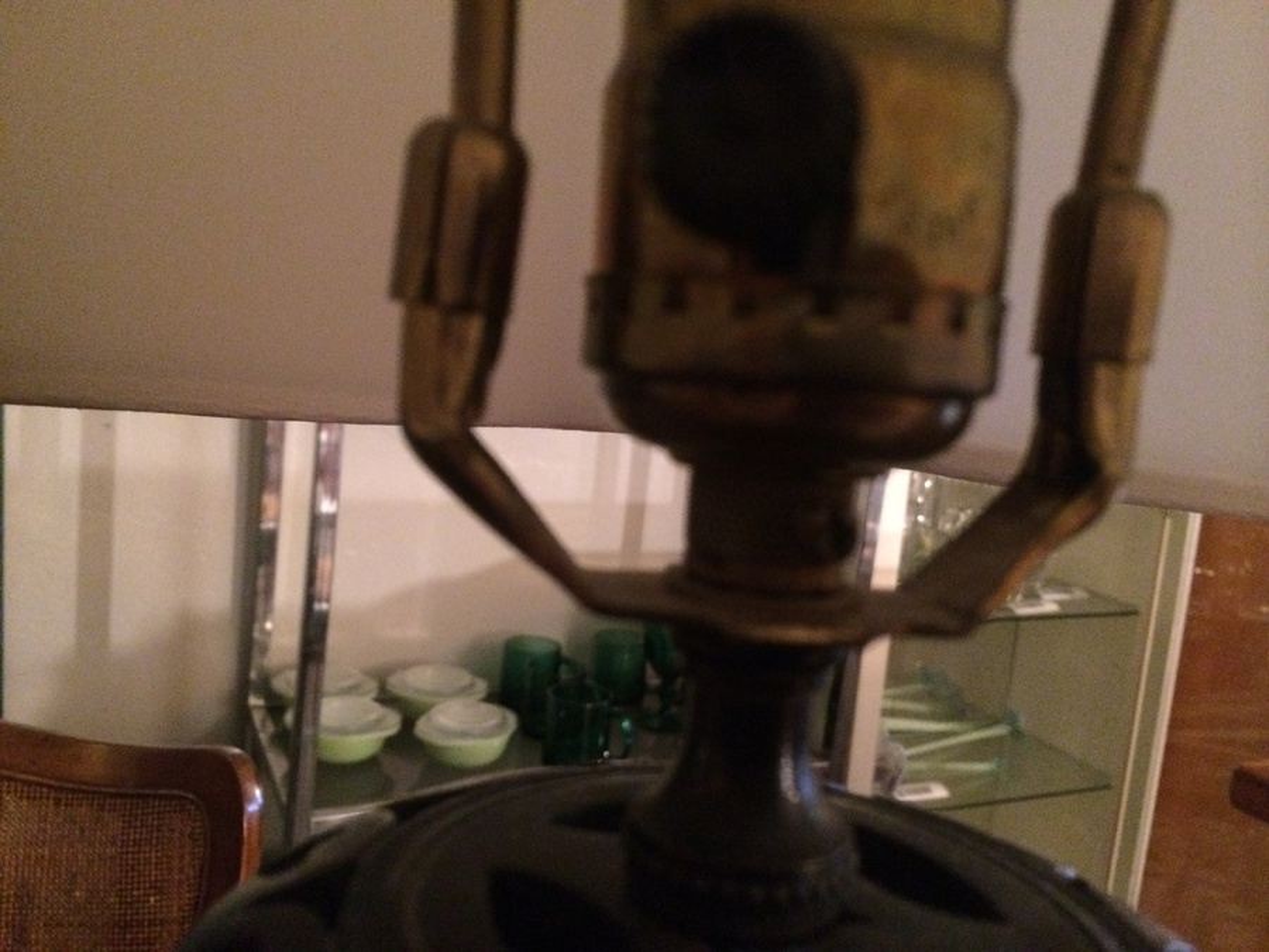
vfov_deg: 46.8
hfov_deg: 60.0
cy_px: 476
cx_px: 634
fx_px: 1100
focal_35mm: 30
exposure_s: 1/15
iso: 640
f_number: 2.2
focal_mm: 4.12
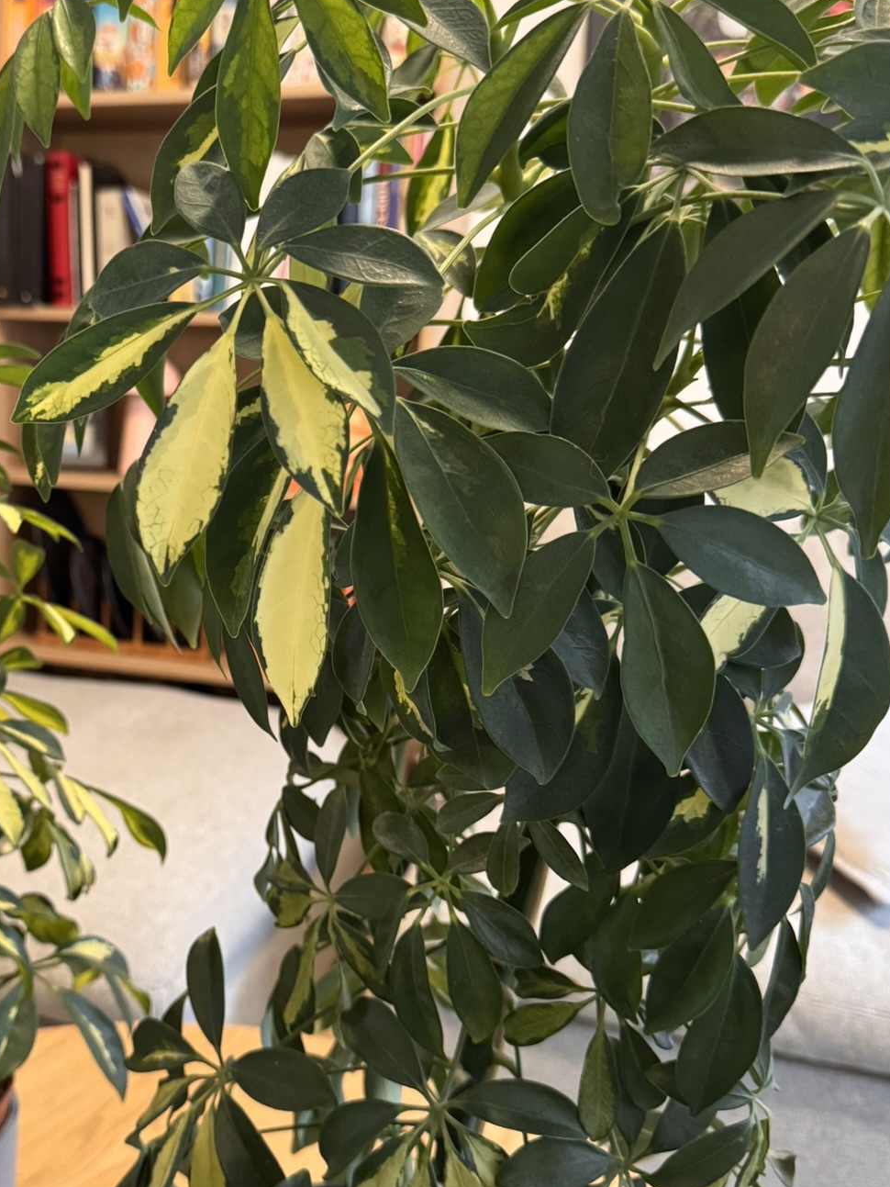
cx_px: 199
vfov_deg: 49.0
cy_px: 589
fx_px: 1302
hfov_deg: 36.6
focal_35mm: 38
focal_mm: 6.76
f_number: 1.78
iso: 640
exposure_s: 1/50
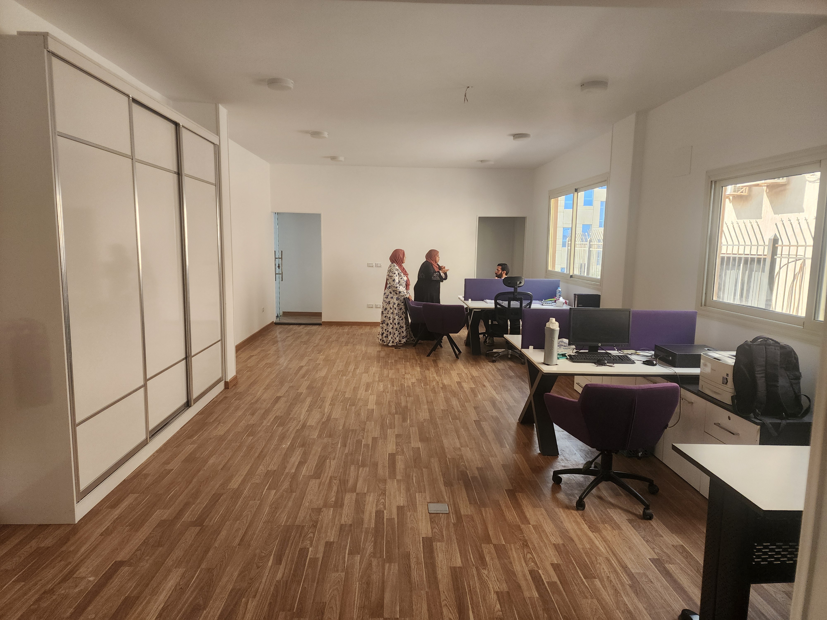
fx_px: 549
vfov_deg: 58.9
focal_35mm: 23
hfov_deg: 73.9
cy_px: 310
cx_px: 414
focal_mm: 6.4
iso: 200
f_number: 1.8
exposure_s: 1/180
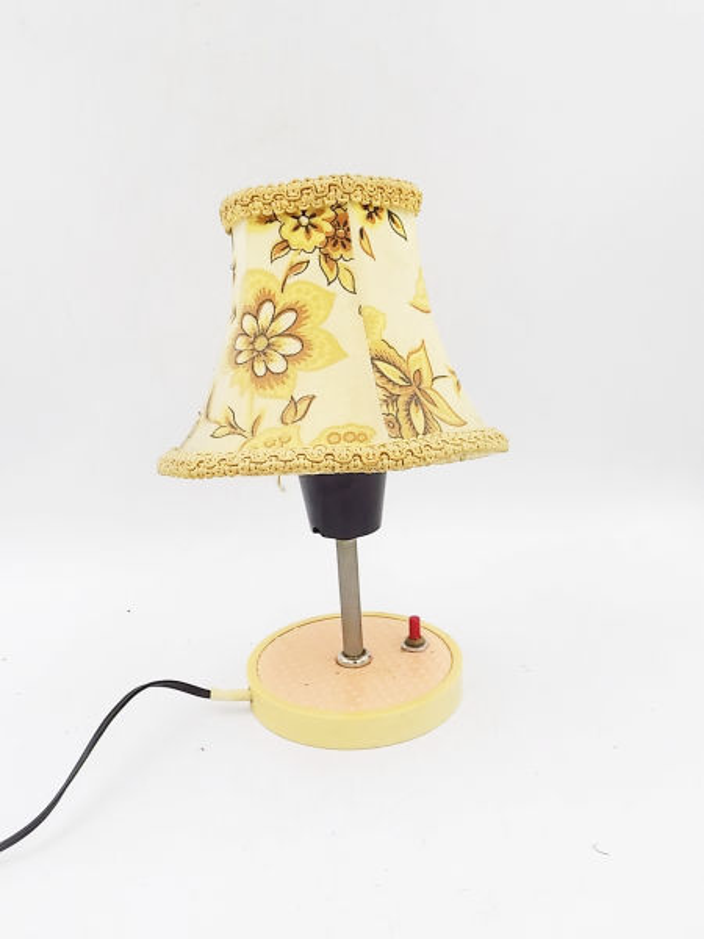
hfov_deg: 41.8
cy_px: 470
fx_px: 922
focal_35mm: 34
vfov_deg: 54.0
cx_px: 352
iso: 200
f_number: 3.4
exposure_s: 1/500
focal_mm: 6.1
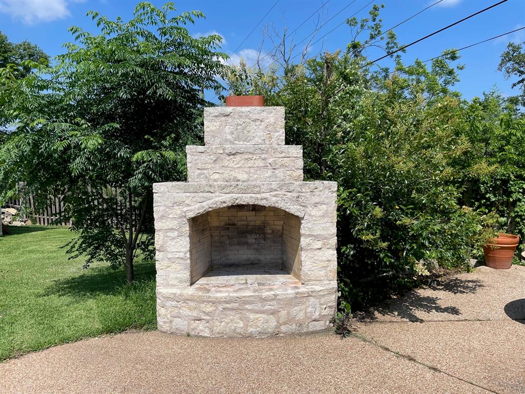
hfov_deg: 67.3
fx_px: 394
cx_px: 262
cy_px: 197
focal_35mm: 26
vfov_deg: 53.1
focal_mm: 4.2
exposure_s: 1/4464
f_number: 1.6
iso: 32
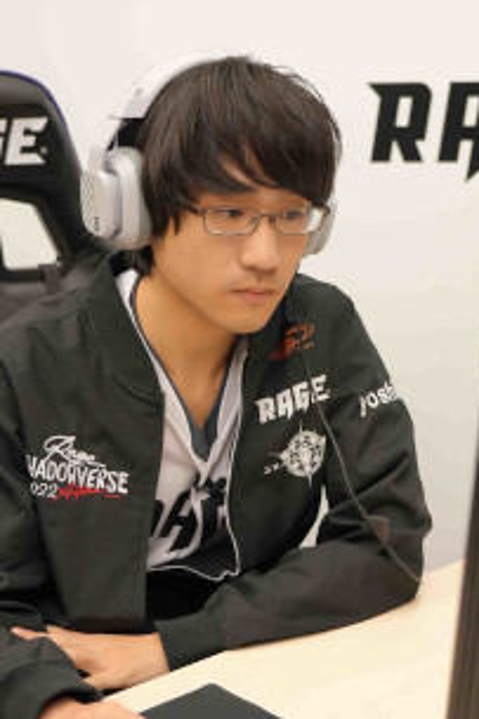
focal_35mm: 74
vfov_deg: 27.3
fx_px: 1478
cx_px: 359
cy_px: 318
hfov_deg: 18.3
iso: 3200
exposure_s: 1/200
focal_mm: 44
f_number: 4
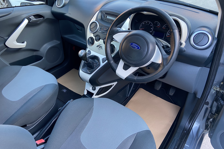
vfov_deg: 46.3
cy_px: 64
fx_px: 174
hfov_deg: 65.5
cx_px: 111
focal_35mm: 28
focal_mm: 4.25
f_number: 1.8
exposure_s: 1/80
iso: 125
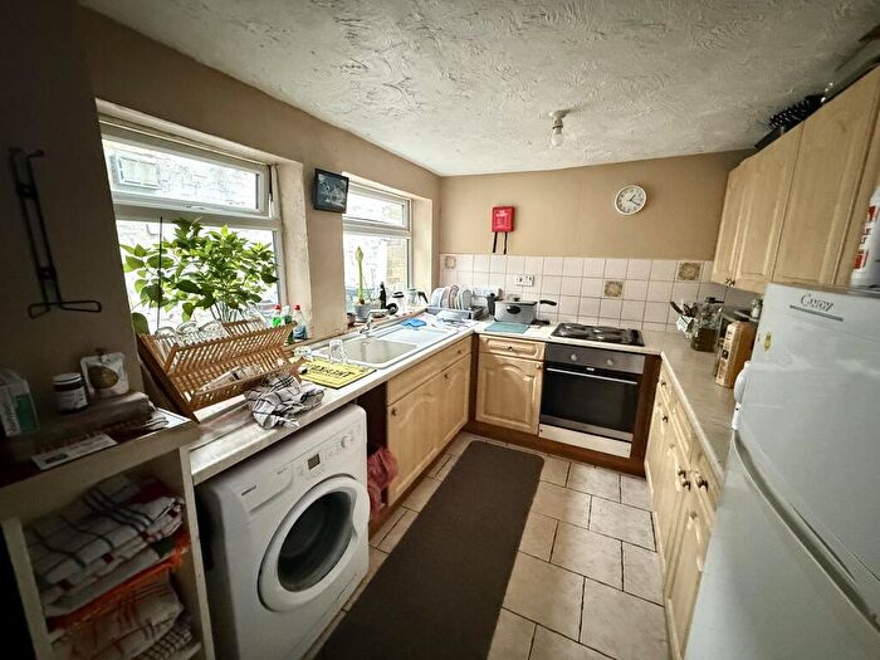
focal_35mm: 14
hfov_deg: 102.1
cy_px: 330
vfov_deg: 85.7
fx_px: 356
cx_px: 440
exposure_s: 1/33
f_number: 2.2
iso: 1000
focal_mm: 2.22
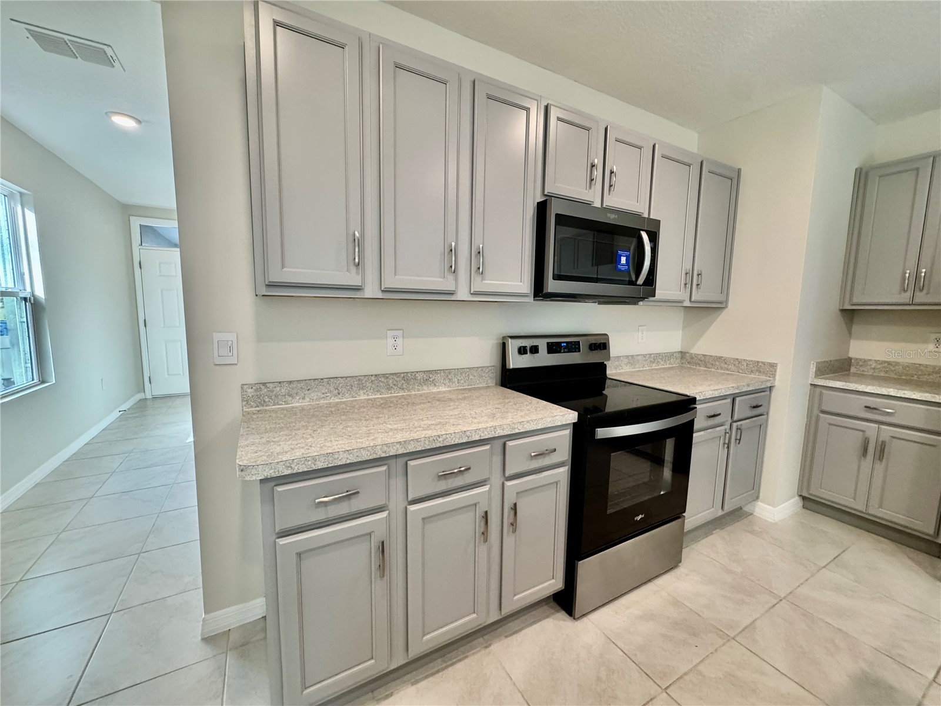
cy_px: 353
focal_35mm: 14
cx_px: 470
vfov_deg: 85.7
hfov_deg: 102.1
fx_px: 381
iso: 320
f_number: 2.2
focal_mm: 2.22
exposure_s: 1/120
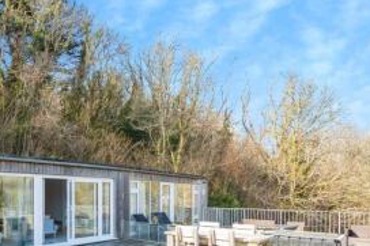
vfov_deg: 43.0
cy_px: 214
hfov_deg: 60.7
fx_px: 288
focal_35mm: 28
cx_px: 79
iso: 100
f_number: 7.1
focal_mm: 16
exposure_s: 1/100
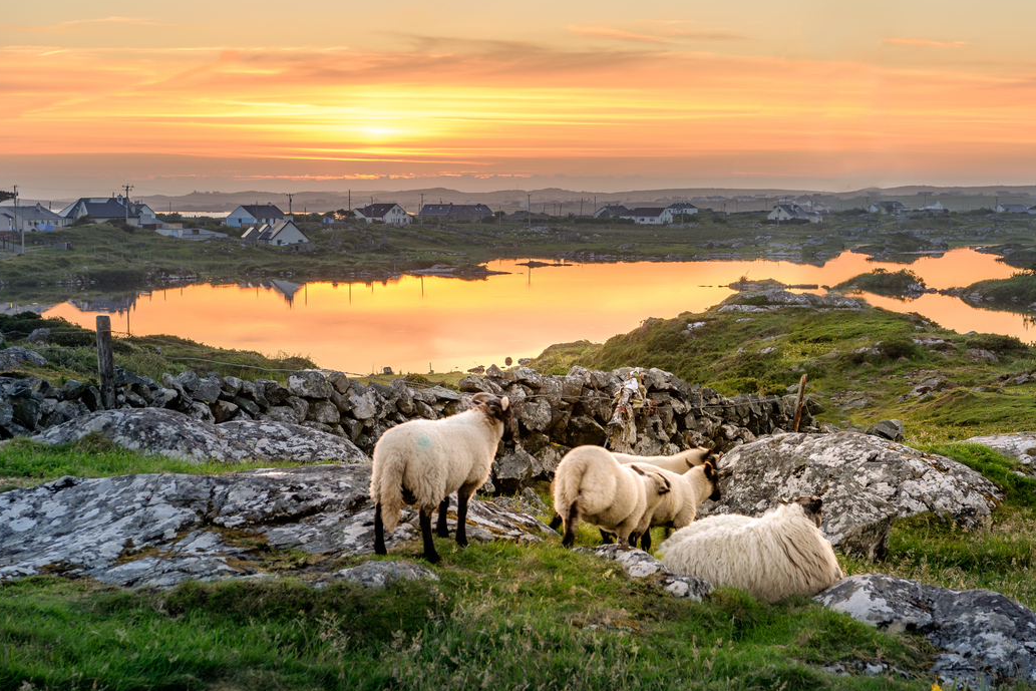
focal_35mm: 85
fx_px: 2446
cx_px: 550
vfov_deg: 16.1
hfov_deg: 23.9
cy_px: 278
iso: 250
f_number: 7.1
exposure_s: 1/50
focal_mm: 70
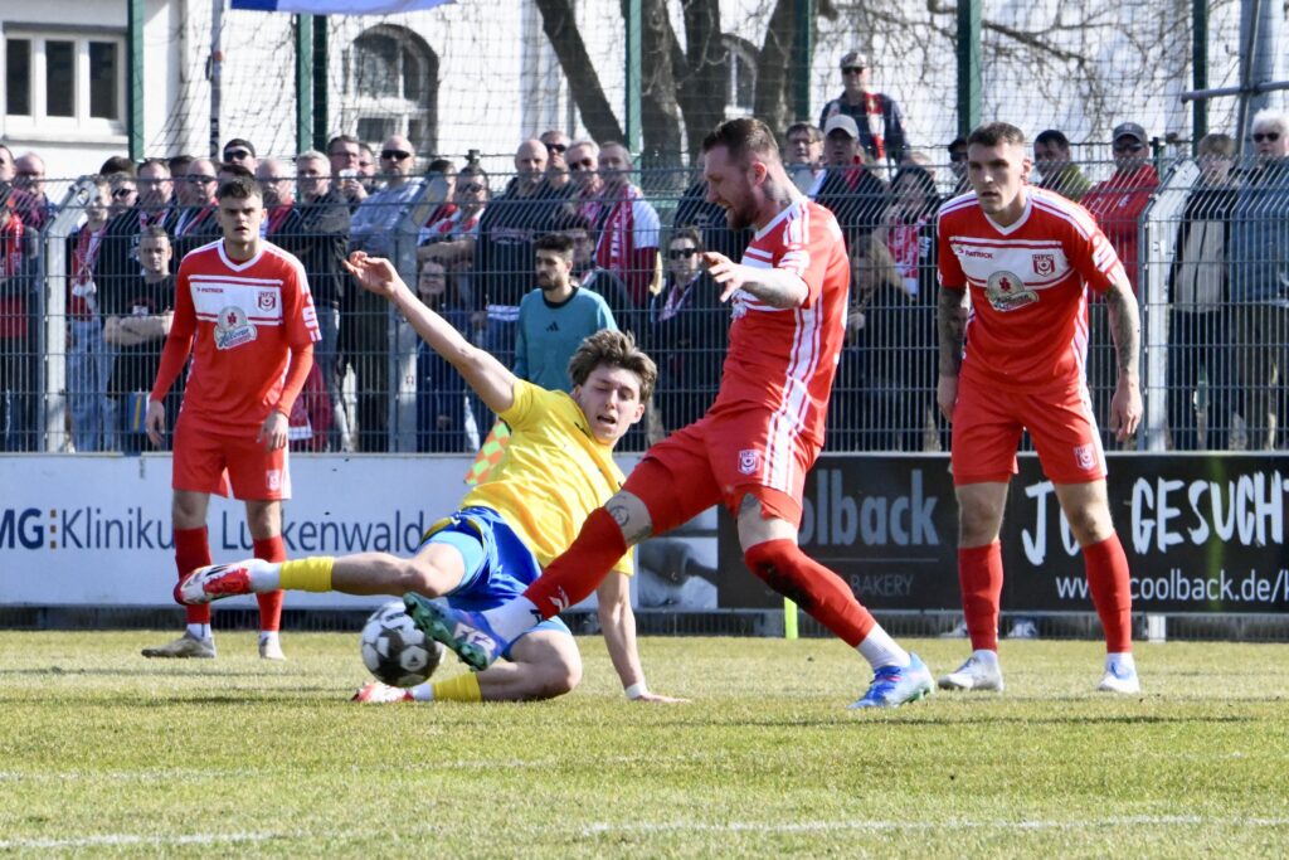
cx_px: 644
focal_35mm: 290
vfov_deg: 4.7
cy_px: 430
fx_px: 10384
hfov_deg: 7.1
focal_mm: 290
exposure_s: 1/1600
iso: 8000
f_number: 18
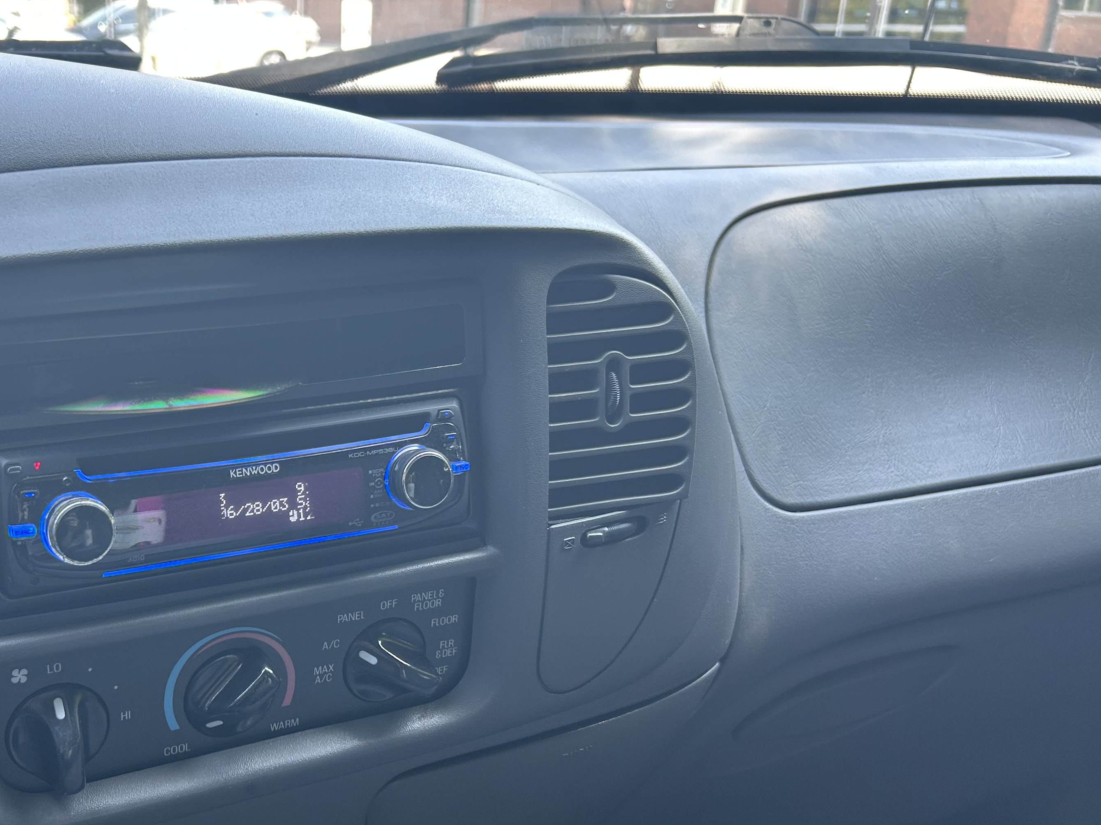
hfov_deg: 46.3
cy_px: 531
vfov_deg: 36.5
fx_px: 1240
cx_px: 283
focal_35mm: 39
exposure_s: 1/121
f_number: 1.5
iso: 64
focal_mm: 5.7
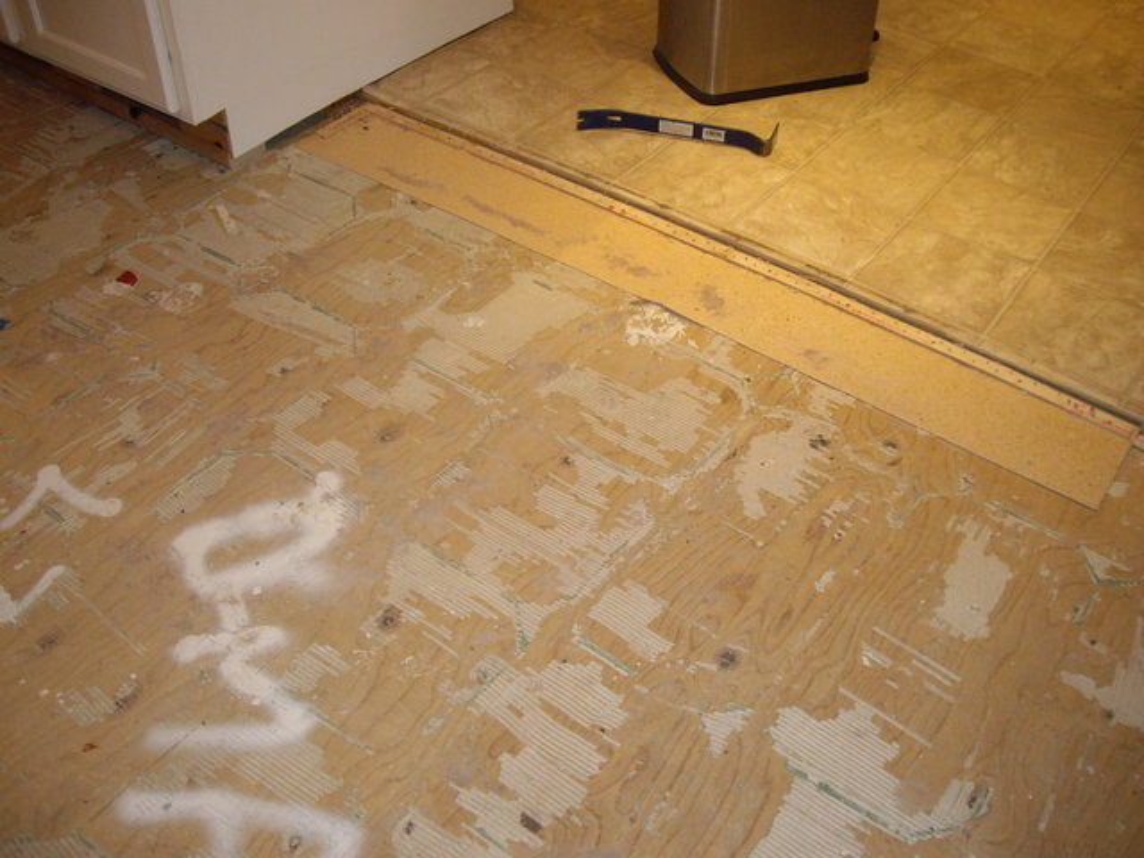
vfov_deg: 37.7
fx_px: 1256
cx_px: 572
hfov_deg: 49.0
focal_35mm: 38
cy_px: 429
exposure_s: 1/40
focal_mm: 6.2
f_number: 2.7
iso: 200
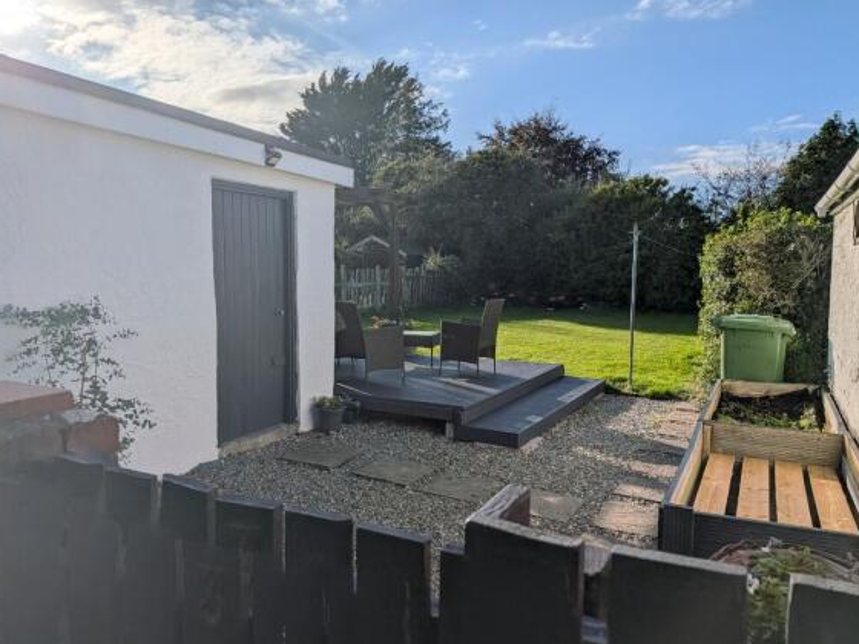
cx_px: 438
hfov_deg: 69.4
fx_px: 620
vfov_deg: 54.9
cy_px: 332
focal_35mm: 25
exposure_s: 1/6098
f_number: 1.7
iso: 29
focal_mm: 4.53
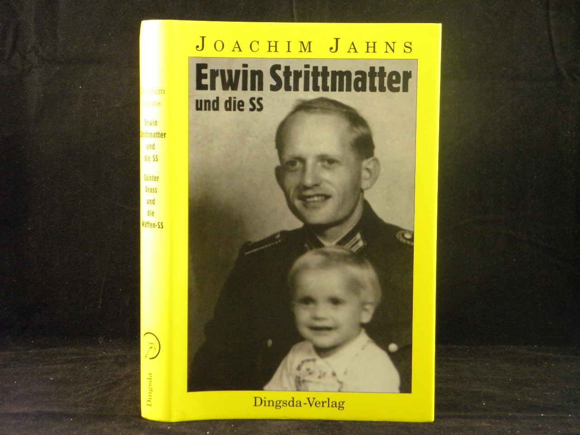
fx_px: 1139
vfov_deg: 21.6
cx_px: 290
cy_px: 218
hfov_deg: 28.6
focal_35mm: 68
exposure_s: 1/15
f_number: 4.3
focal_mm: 12.2
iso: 400
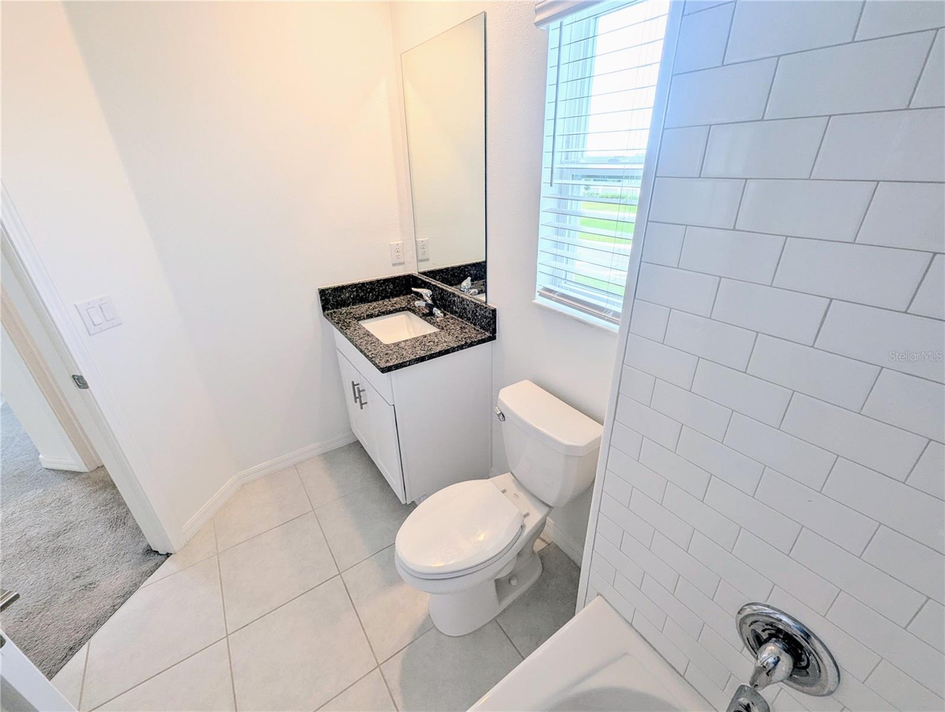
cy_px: 356
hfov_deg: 106.1
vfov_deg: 90.1
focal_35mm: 13
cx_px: 472
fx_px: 355
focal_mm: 1.95
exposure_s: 1/120
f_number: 2.2
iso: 56
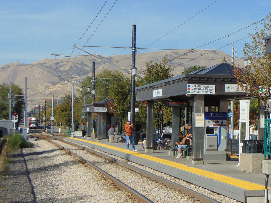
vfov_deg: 12.5
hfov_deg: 16.4
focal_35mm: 119
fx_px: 932
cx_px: 210
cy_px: 97
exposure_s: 1/250
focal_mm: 12.8
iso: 80
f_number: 9.6
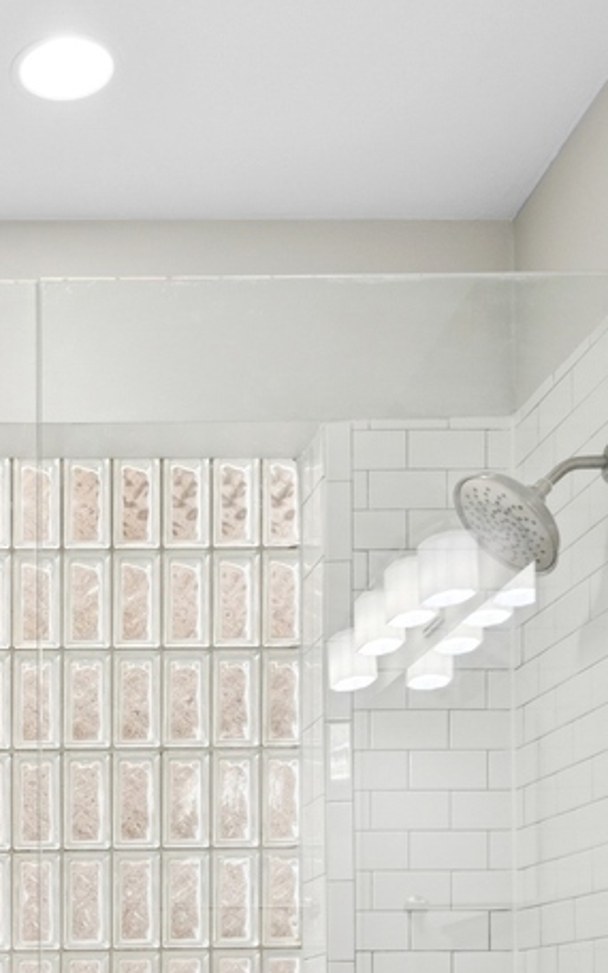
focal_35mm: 58
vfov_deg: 32.4
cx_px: 7
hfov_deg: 21.6
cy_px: 962
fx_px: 1538
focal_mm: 24
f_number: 8
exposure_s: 1/40
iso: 400
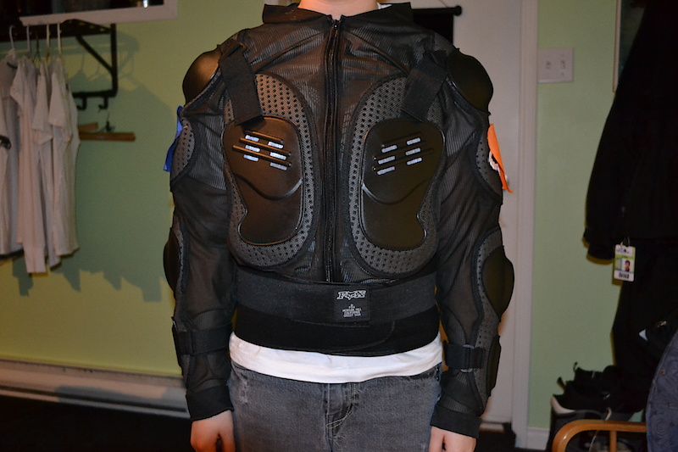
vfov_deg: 36.9
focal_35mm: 36
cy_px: 226
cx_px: 339
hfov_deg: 53.1
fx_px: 678
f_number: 4
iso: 2000
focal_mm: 24
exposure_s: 1/60
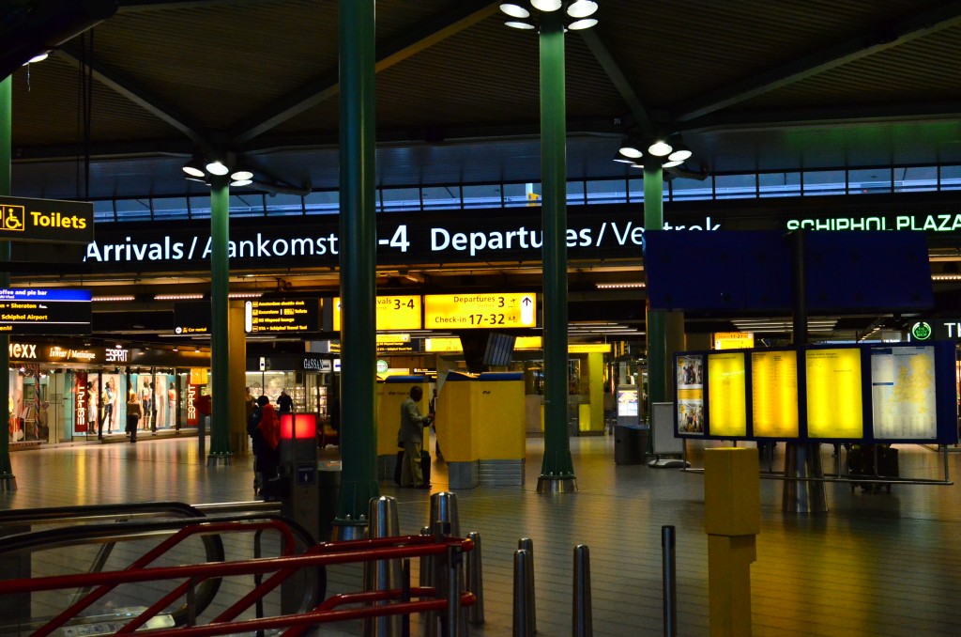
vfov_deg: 25.6
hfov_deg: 37.9
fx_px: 1398
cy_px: 318
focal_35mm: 52
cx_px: 480
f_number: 6.3
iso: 3200
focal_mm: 35
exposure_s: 1/160
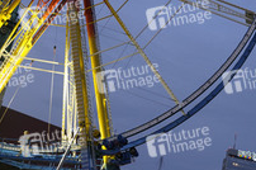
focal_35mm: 76
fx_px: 540
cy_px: -16
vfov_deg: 17.3
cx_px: 145
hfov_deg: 26.7
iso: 1250
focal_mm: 34
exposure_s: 1/13
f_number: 7.1
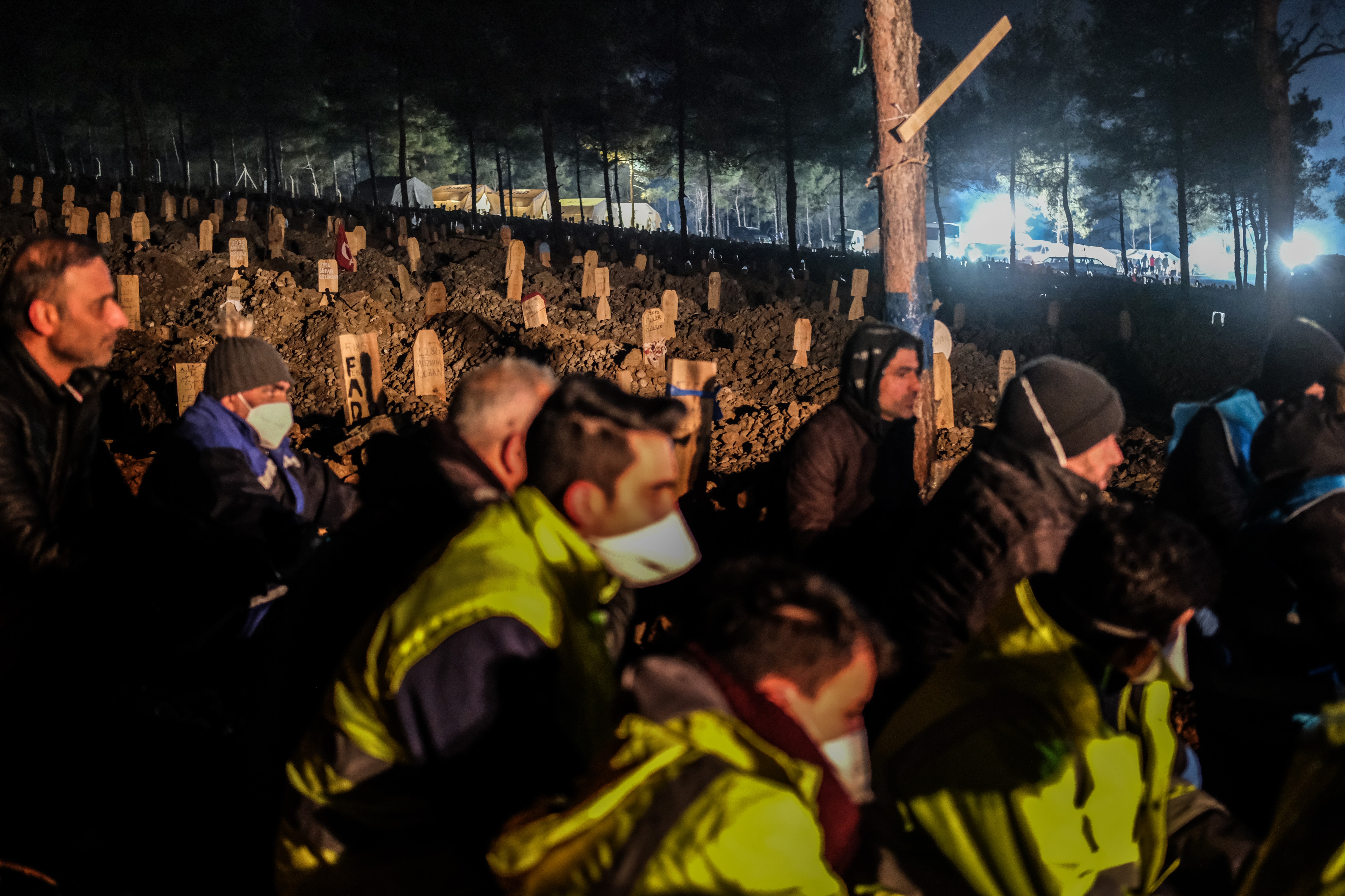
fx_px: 1980
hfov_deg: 37.5
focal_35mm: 53
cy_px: 448
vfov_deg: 25.5
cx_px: 672
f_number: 2
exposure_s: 1/20
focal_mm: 35
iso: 4000
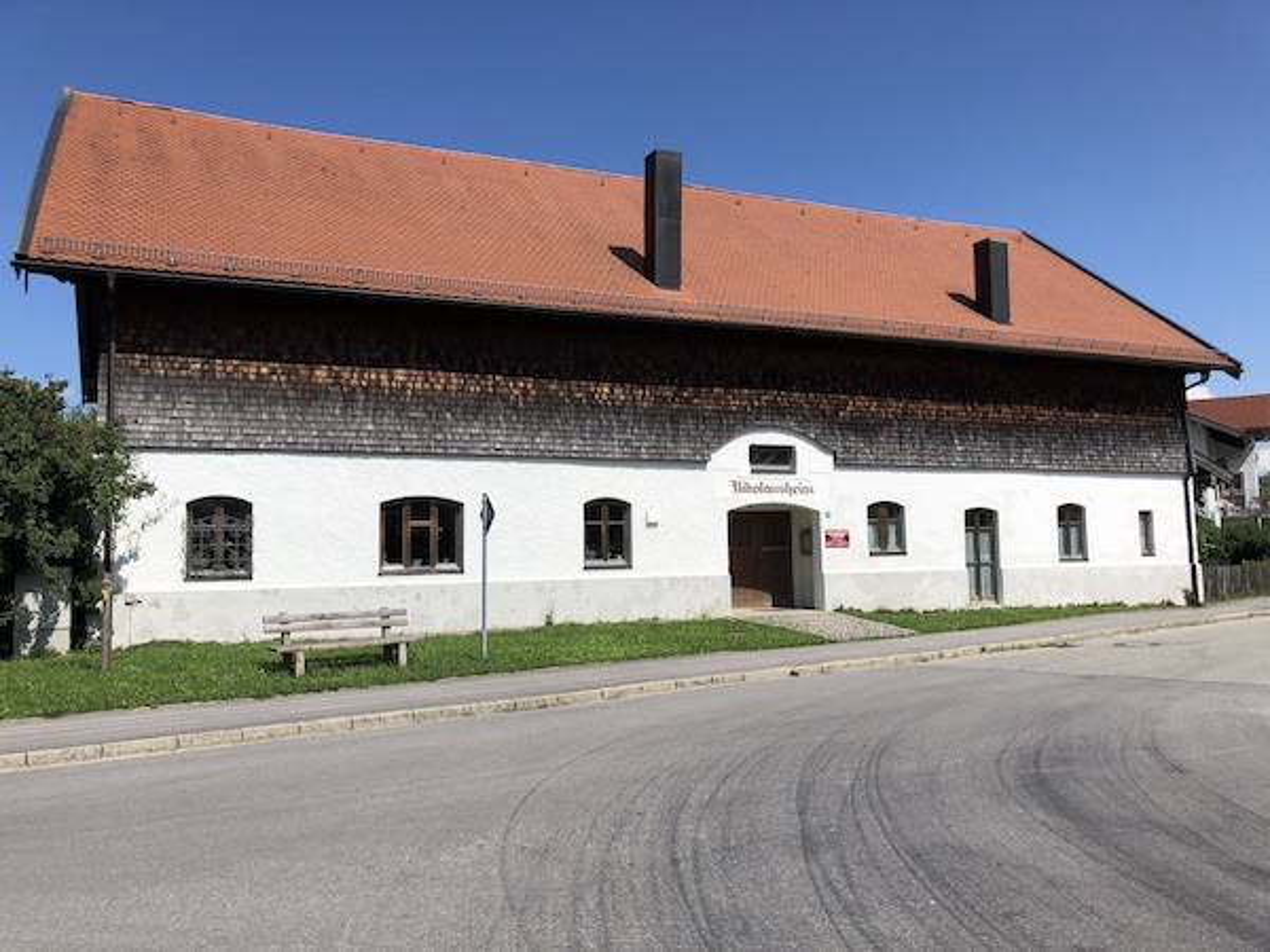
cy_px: 476
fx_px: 1027
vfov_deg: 49.7
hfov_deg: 63.4
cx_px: 635
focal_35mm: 28
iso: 20
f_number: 1.8
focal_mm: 3.99
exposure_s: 1/3040
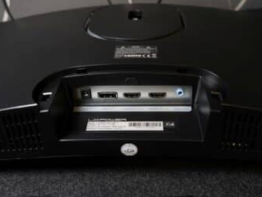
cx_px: 133
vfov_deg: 33.6
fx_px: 325
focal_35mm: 43
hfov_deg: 43.8
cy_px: 99
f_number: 7.1
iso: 1250
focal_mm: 39
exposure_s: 1/40
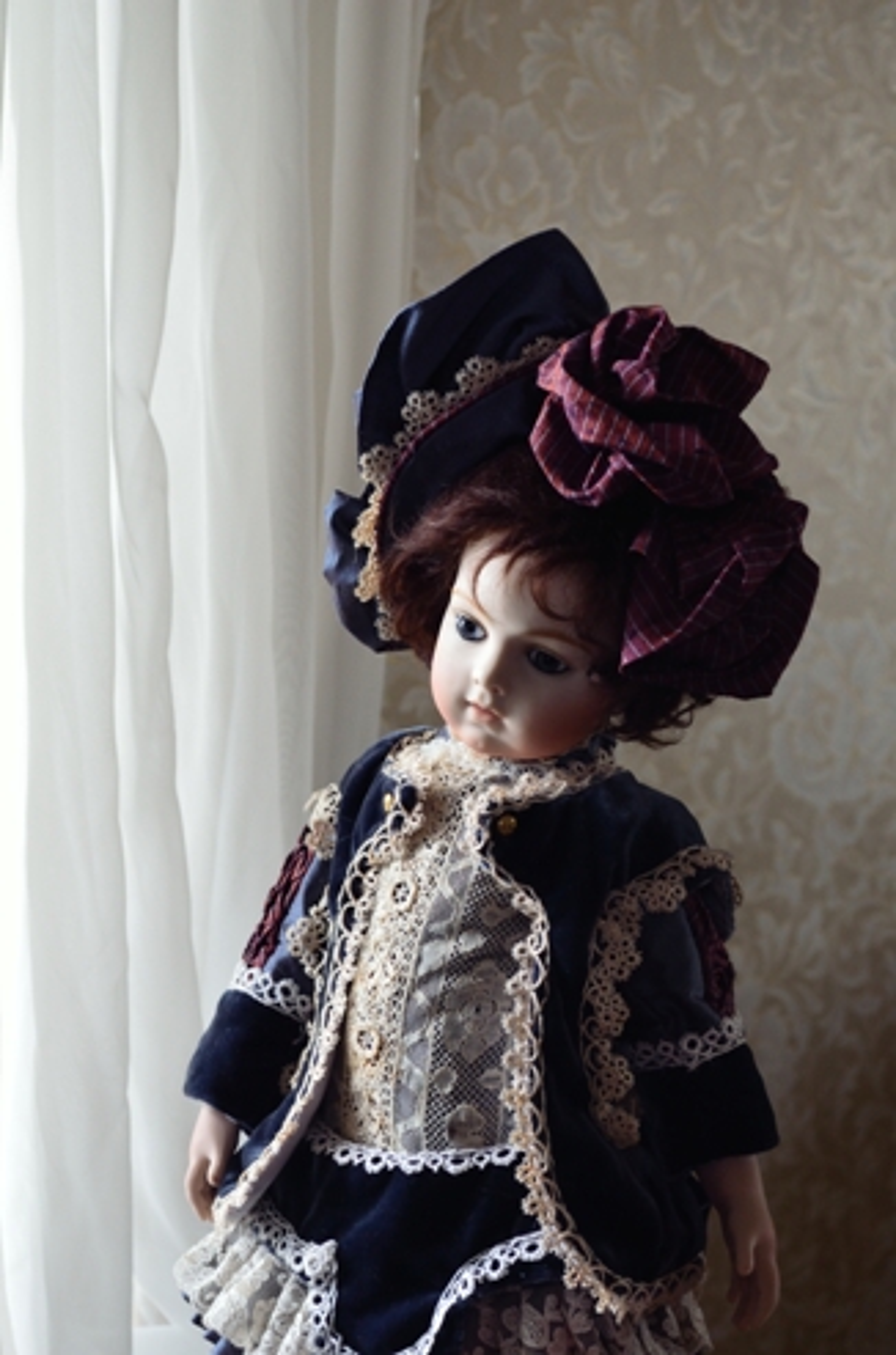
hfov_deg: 19.6
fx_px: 2590
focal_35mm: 69
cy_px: 678
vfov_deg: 29.3
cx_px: 448
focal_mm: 46
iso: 800
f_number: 7.1
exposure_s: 1/30
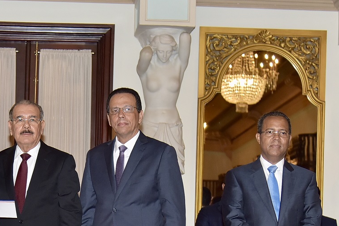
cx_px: 86
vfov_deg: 12.0
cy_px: 247
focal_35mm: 112
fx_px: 1055
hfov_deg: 18.2
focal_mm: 46
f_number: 4
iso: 1000
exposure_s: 1/160
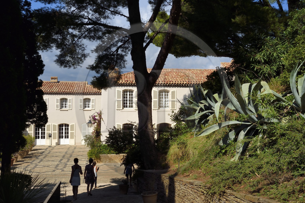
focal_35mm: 38
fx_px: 322
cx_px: 152
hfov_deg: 50.7
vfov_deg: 35.0
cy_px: 102
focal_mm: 38
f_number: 20
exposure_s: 1/200
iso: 200
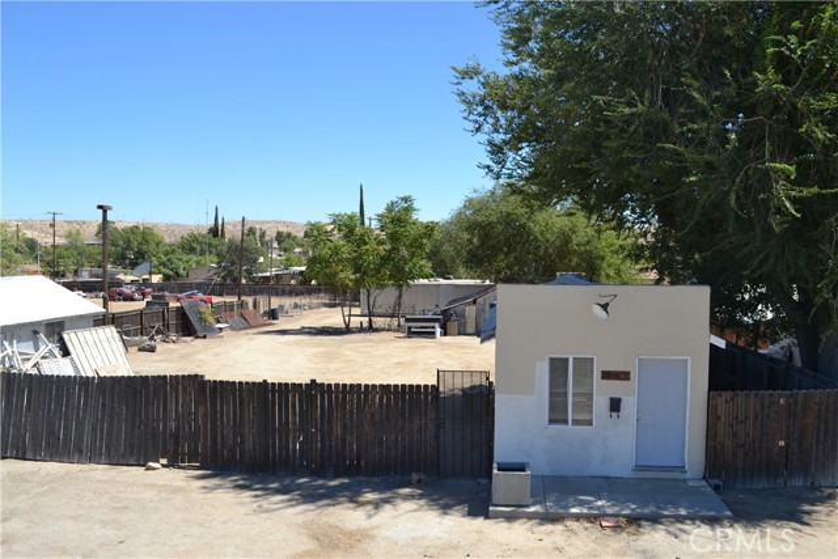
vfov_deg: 48.0
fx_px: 629
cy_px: 280
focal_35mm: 27
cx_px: 419
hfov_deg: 67.4
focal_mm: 18
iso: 100
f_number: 7.1
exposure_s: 1/200
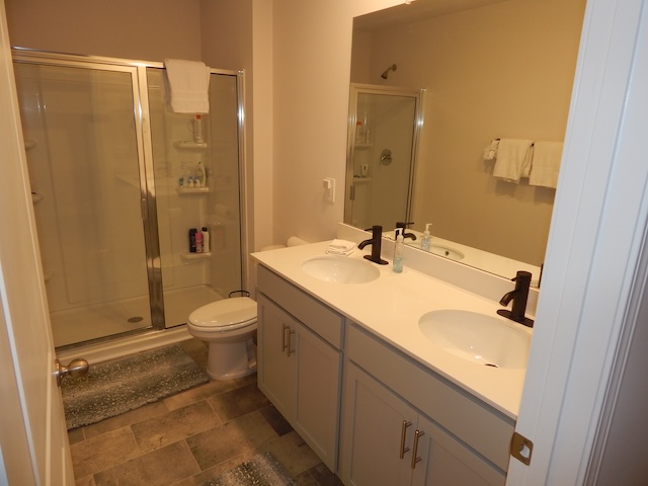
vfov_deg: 61.1
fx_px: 412
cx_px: 324
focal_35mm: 22
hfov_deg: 76.4
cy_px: 243
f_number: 3
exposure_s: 1/30
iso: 125
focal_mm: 4
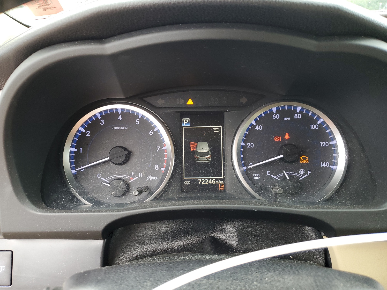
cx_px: 194
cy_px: 145
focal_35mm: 26
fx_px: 291
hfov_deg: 67.3
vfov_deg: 53.1
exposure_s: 1/120
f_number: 1.5
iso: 91
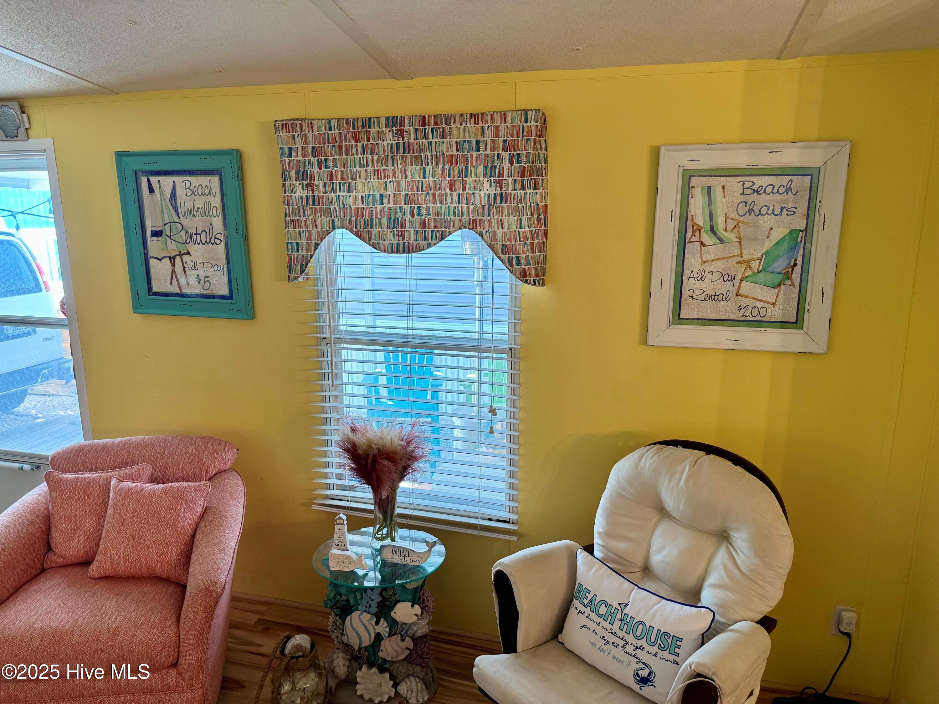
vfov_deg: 56.8
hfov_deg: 71.6
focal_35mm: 24
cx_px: 470
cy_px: 352
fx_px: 651
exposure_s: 1/60
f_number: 1.78
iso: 125
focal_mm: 6.76
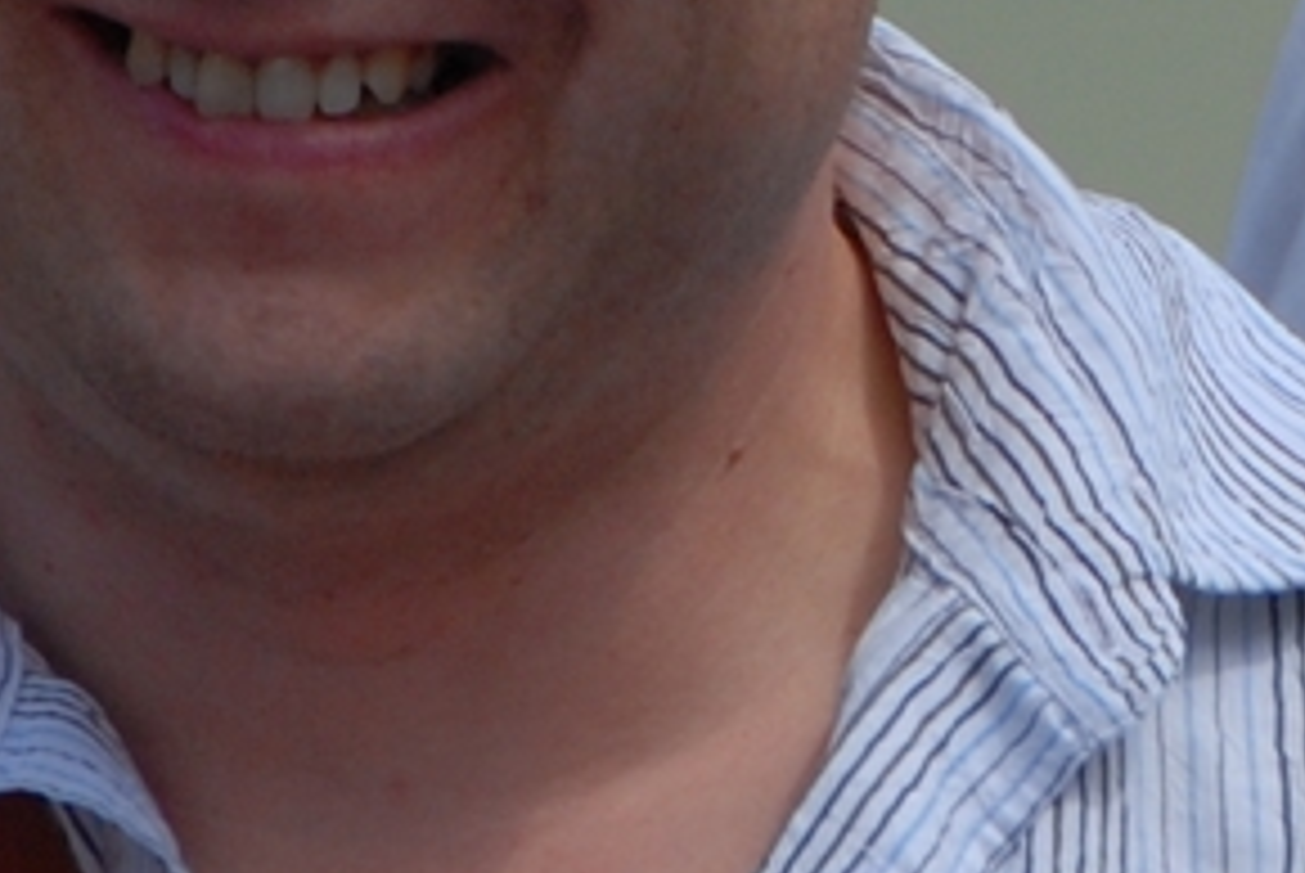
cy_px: 34
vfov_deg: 0.7
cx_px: 1282
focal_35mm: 1988
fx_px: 72136
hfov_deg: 1.0
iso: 200
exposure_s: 1/640
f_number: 8
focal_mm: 200
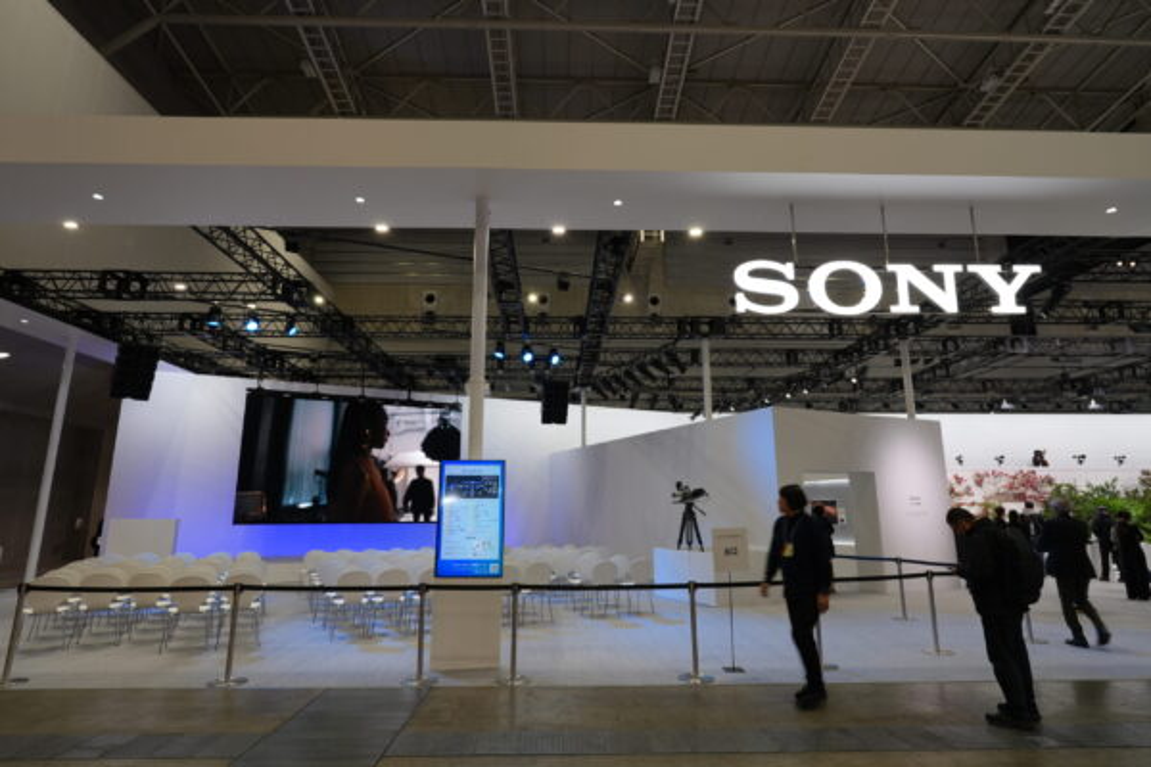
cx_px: 576
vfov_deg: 61.9
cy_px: 384
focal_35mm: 20
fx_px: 639
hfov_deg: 84.0
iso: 320
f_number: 8
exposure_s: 1/30
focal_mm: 20
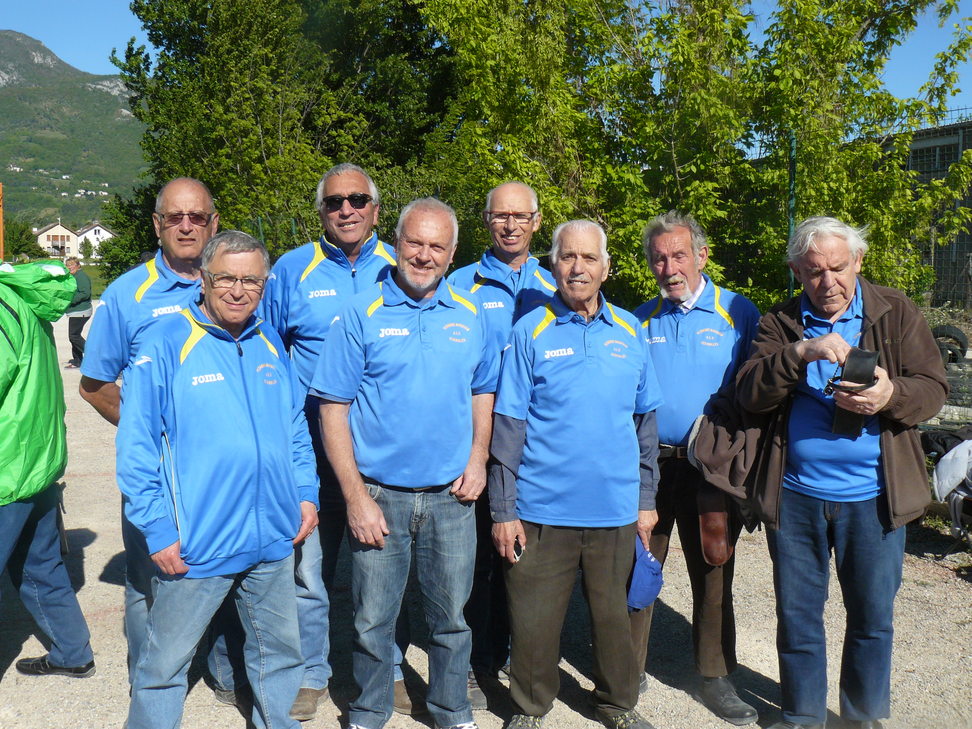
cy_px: 364
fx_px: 1011
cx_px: 486
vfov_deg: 39.7
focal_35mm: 36
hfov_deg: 51.4
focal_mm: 6
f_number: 5.6
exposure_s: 1/500
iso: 100
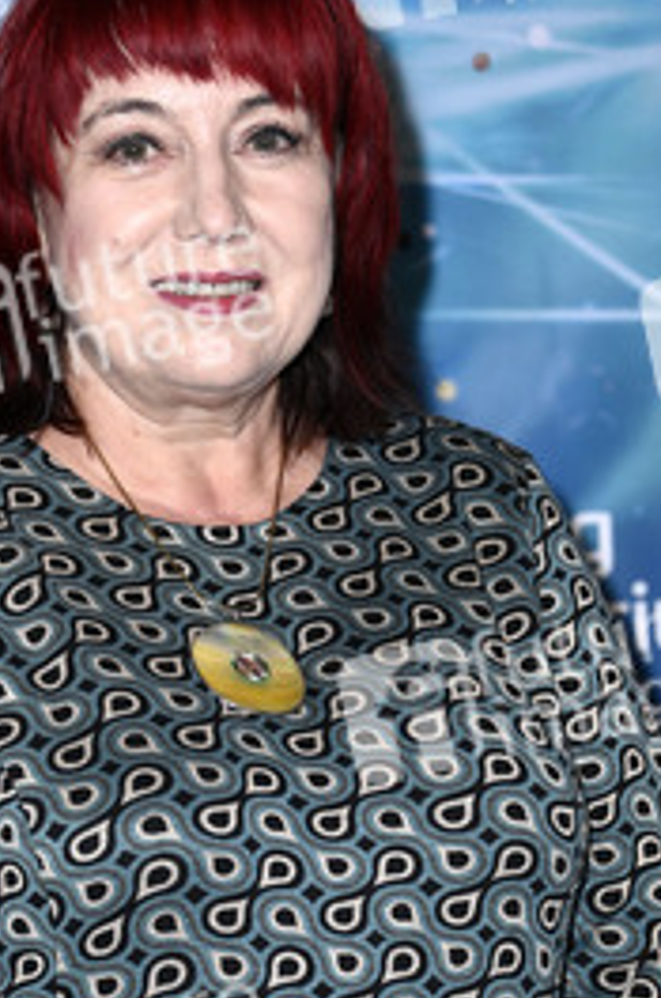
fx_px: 4700
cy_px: 507
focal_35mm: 170
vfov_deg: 12.1
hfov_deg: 8.0
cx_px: 189
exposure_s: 1/160
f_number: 5.6
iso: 500
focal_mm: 112
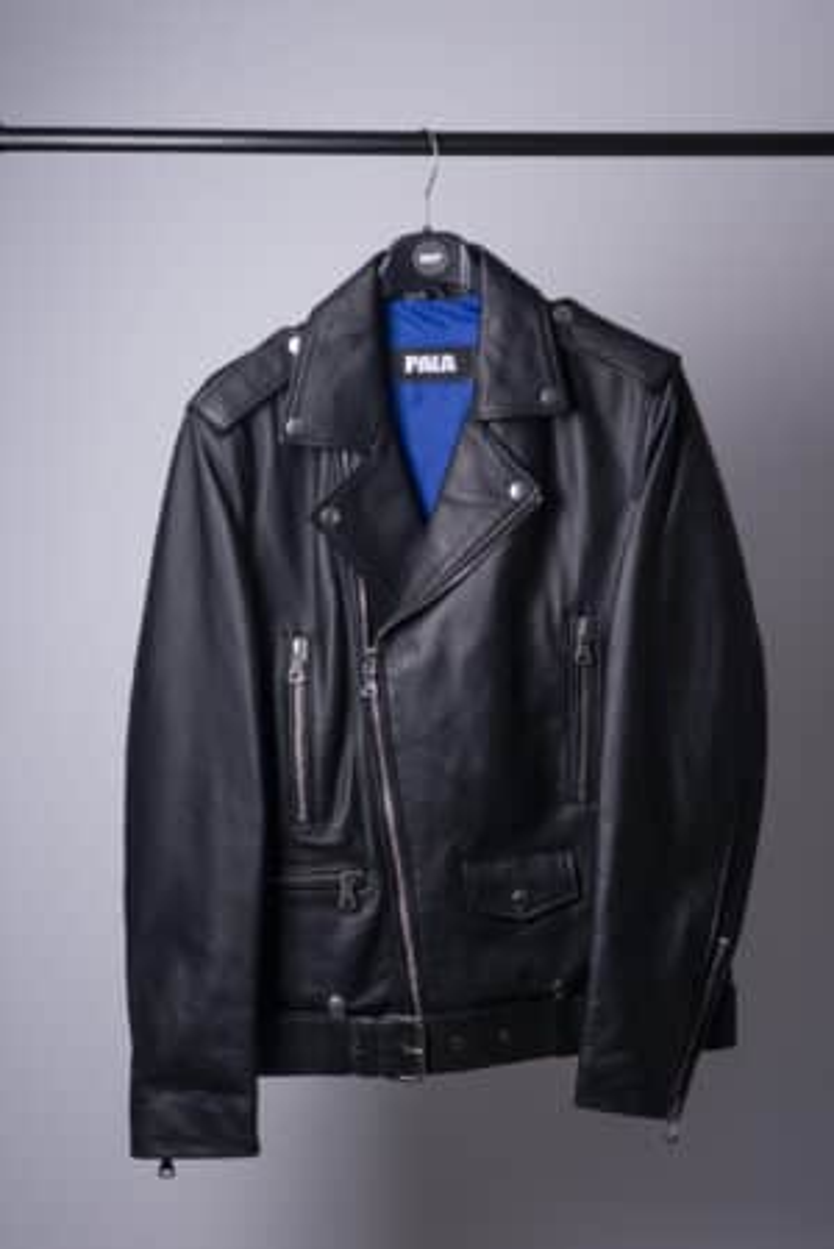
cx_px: 417
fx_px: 2949
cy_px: 624
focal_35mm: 85
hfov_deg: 16.1
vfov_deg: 23.9
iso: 320
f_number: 8
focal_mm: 85
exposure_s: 1/500
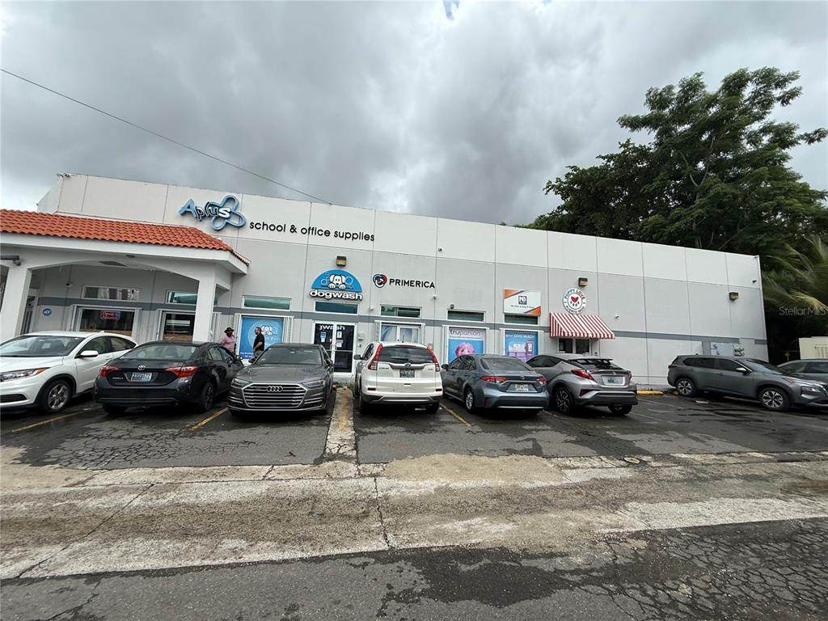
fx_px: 335
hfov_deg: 102.1
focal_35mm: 14
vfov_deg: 85.7
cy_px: 310
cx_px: 414
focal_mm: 2.22
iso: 50
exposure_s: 1/651
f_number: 2.2
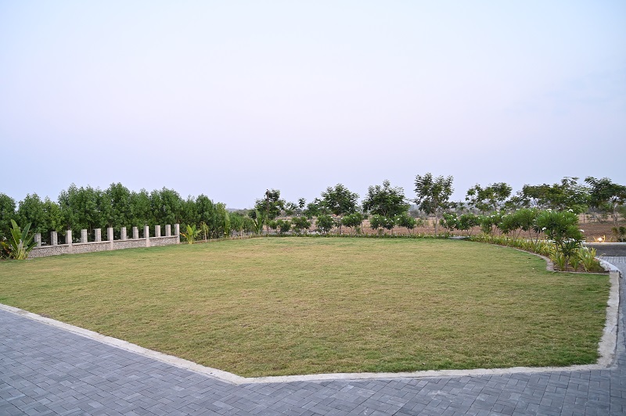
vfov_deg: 53.1
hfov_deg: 73.8
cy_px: 208
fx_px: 417
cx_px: 313
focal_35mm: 24
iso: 2000
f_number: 4.5
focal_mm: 24
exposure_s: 1/30
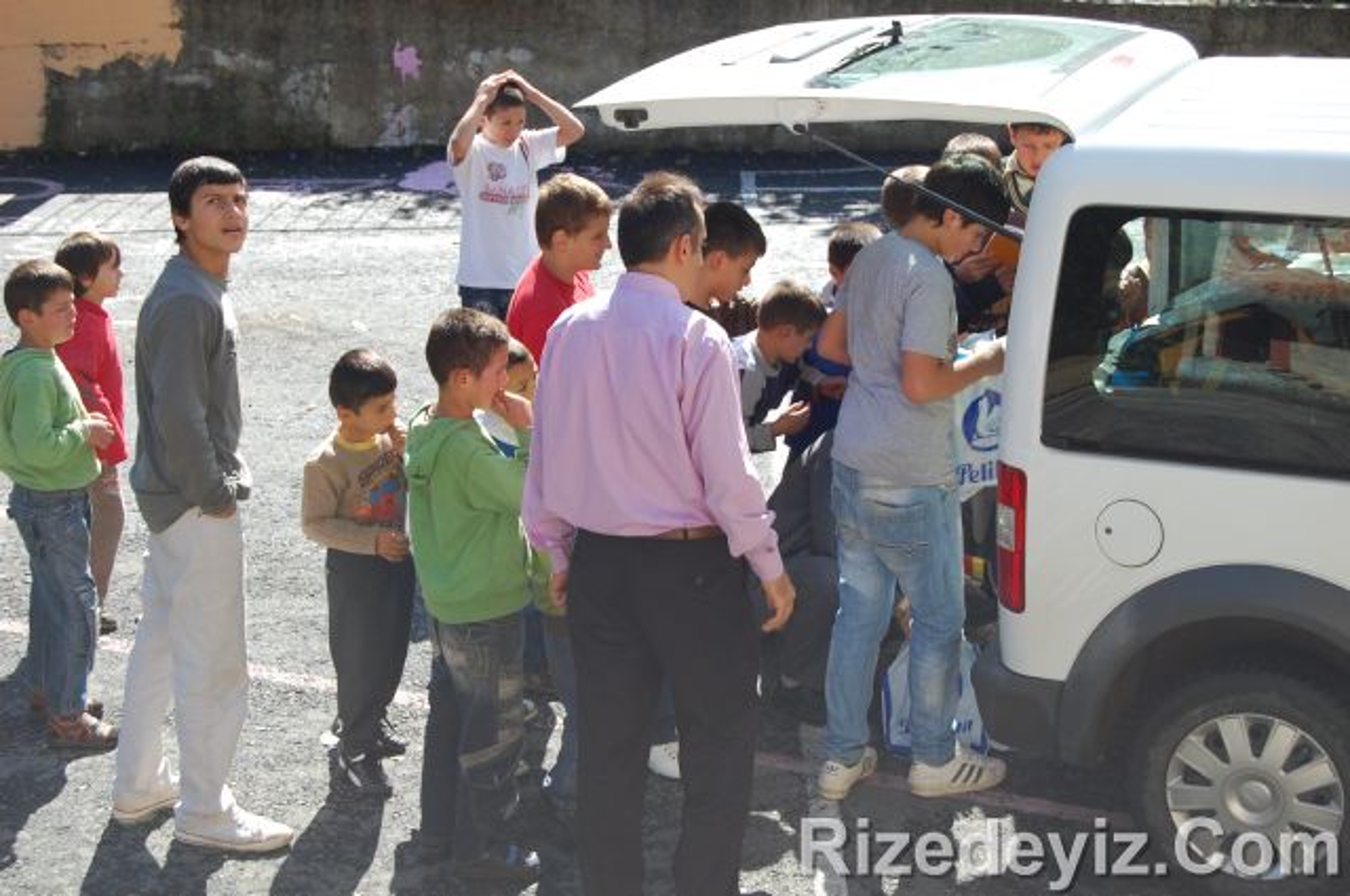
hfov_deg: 28.1
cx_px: 675
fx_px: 2697
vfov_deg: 18.9
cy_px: 448
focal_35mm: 72
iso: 200
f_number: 7.1
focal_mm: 48
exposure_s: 1/200
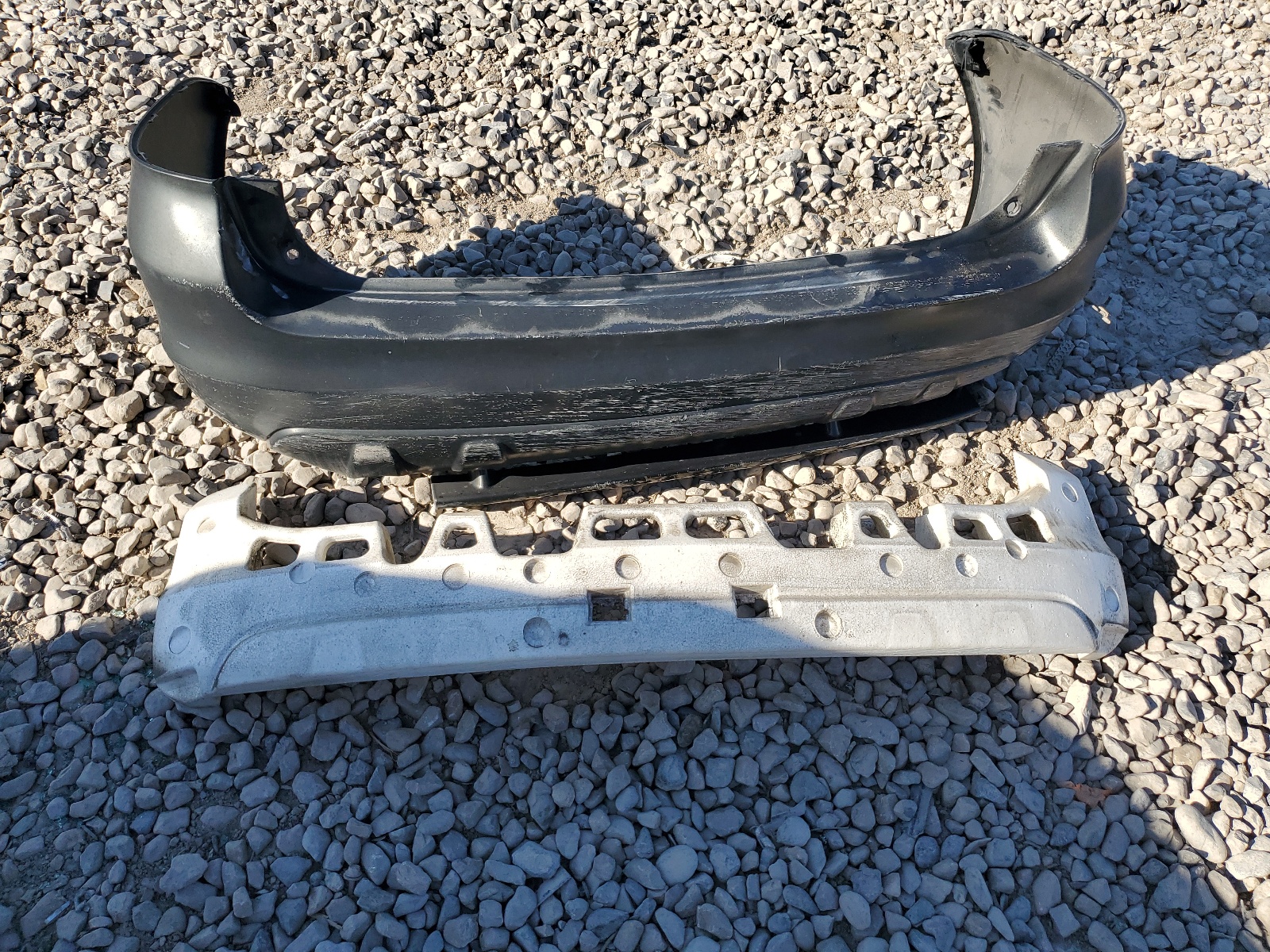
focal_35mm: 26
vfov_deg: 53.1
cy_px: 476
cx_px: 635
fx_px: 954
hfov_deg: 67.3
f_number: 1.5
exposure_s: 1/2500
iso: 50
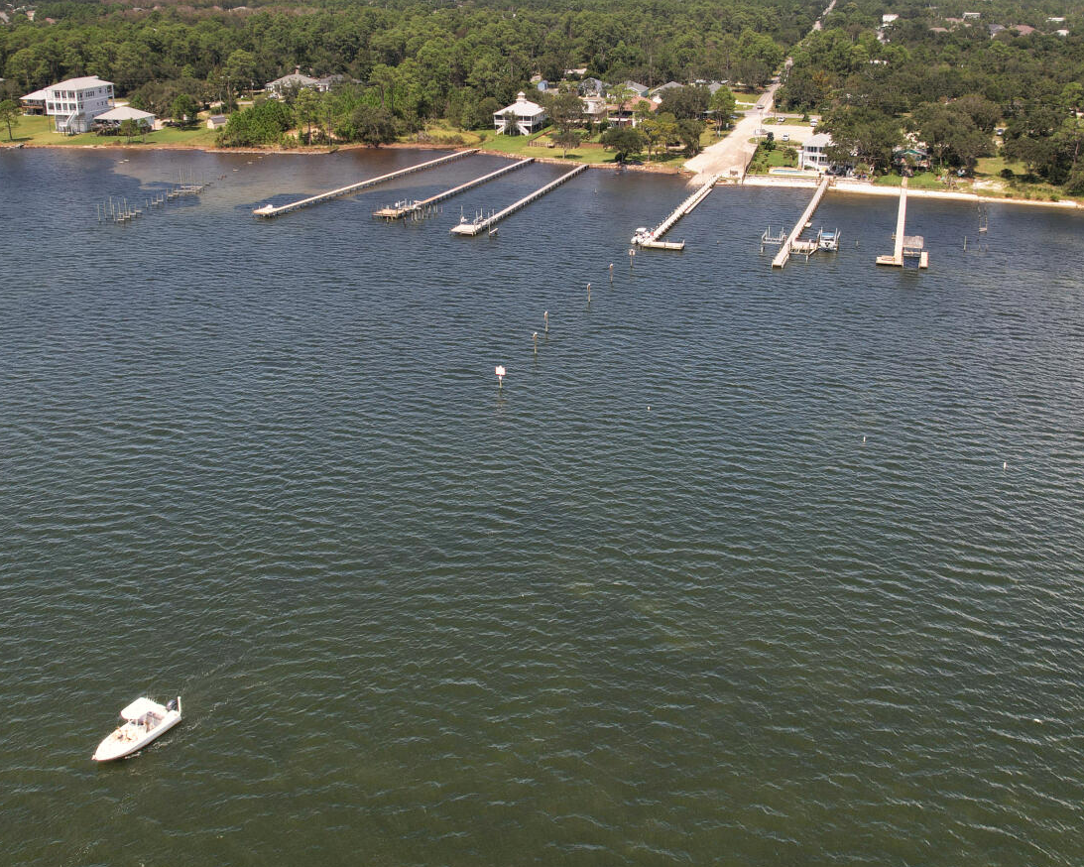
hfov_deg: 52.9
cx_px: 546
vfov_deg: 42.8
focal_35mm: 34
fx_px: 1091
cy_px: 300
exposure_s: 1/50
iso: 100
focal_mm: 8.38
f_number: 2.8
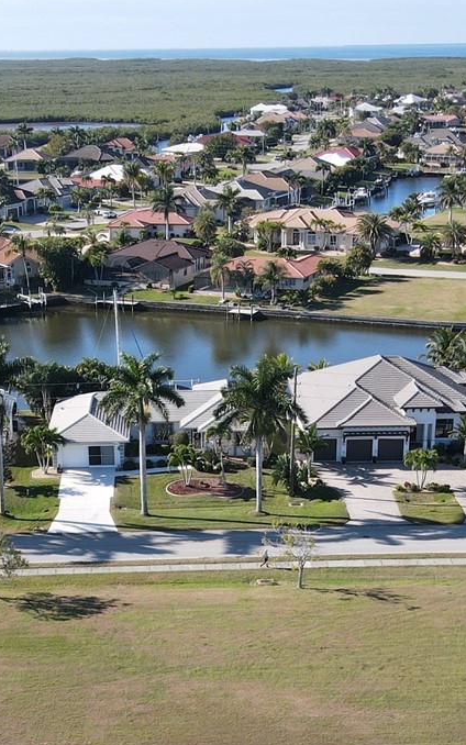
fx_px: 1219
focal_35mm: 60
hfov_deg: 21.6
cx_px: 188
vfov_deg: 32.8
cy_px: 620
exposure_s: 1/400
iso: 100
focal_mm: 4.5
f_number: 2.8
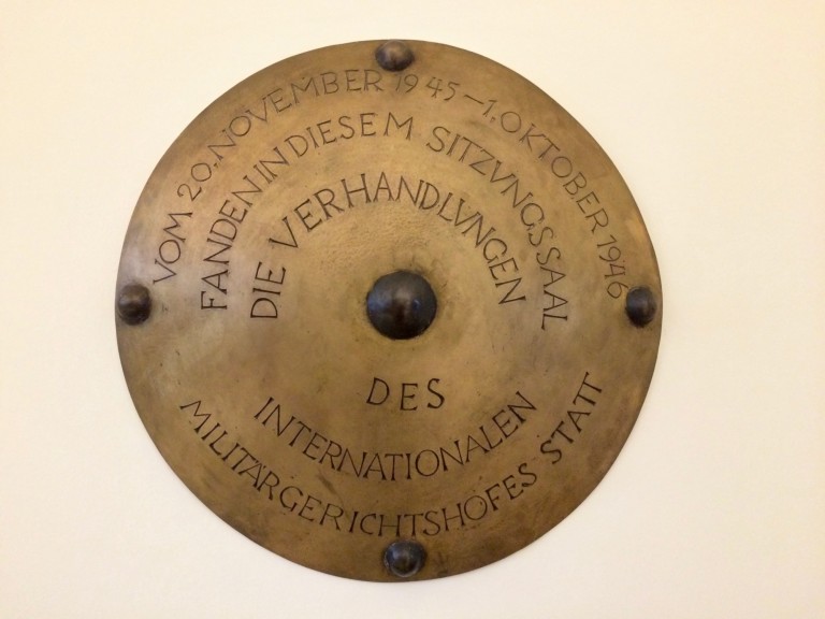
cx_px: 412
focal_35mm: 29
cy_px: 310
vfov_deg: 48.2
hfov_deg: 61.7
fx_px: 691
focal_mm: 4.15
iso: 320
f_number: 2.2
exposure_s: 1/25
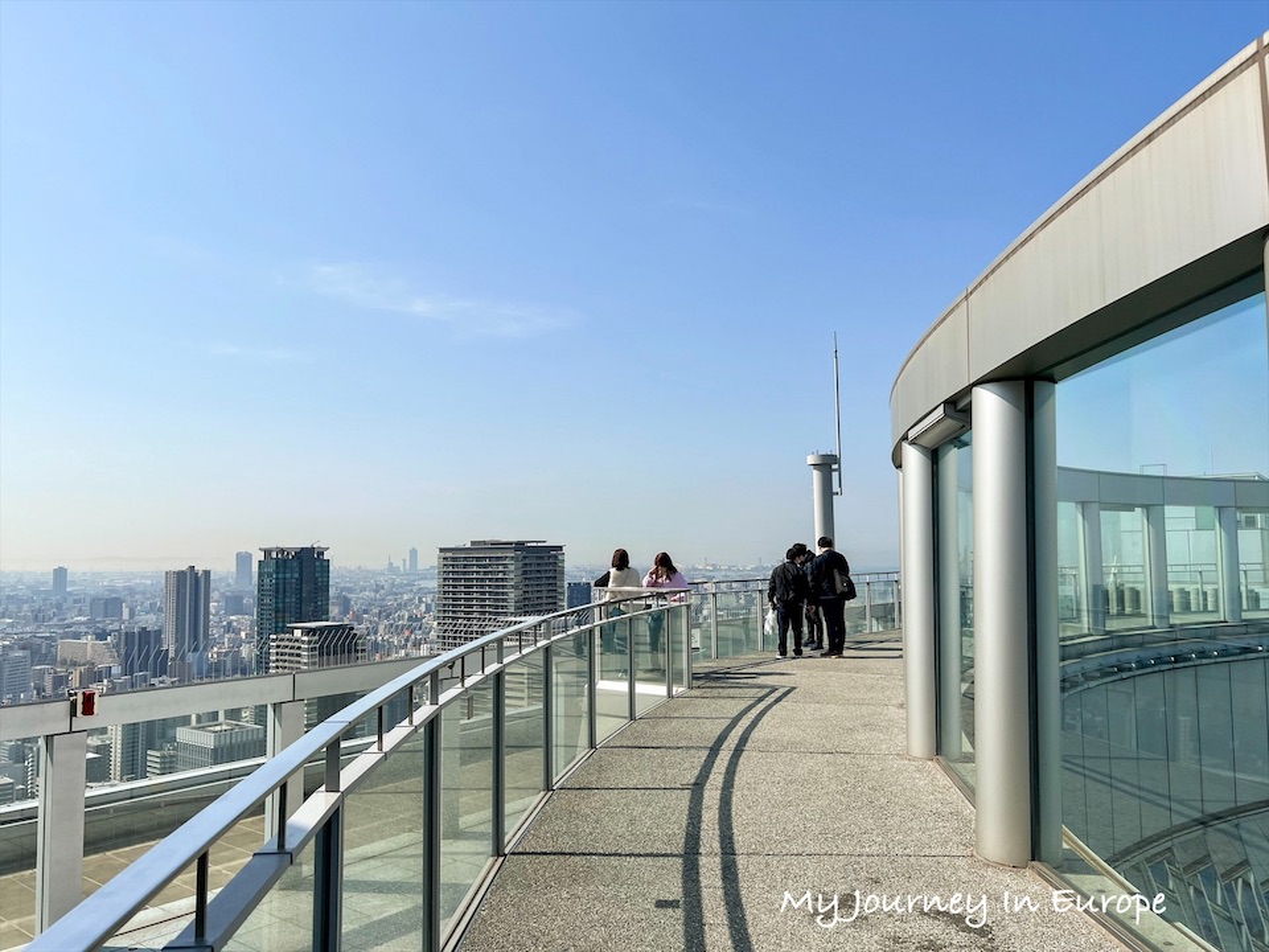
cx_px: 634
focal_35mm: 26
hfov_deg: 67.3
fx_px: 953
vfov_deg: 53.1
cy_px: 476
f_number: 1.5
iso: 50
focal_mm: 5.7
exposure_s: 1/8000
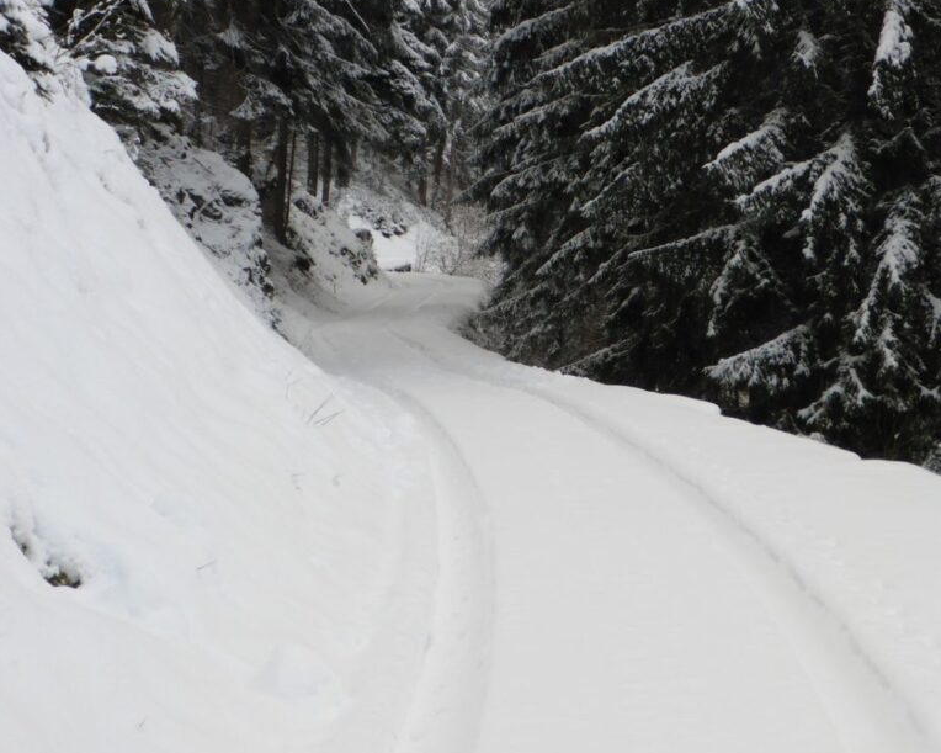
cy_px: 328
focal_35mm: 72
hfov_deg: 26.4
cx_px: 470
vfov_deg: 21.2
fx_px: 2005
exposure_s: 1/200
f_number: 4.9
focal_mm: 9.8
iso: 100
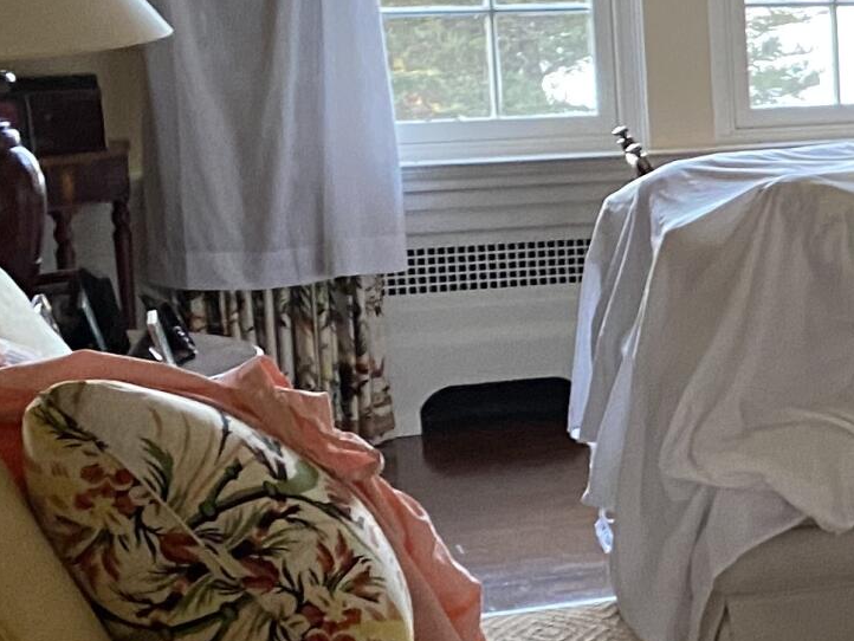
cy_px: 285
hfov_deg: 14.9
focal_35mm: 108
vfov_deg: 13.7
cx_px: 1714
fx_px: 2665
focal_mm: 4.25
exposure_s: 1/60
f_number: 1.8
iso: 500
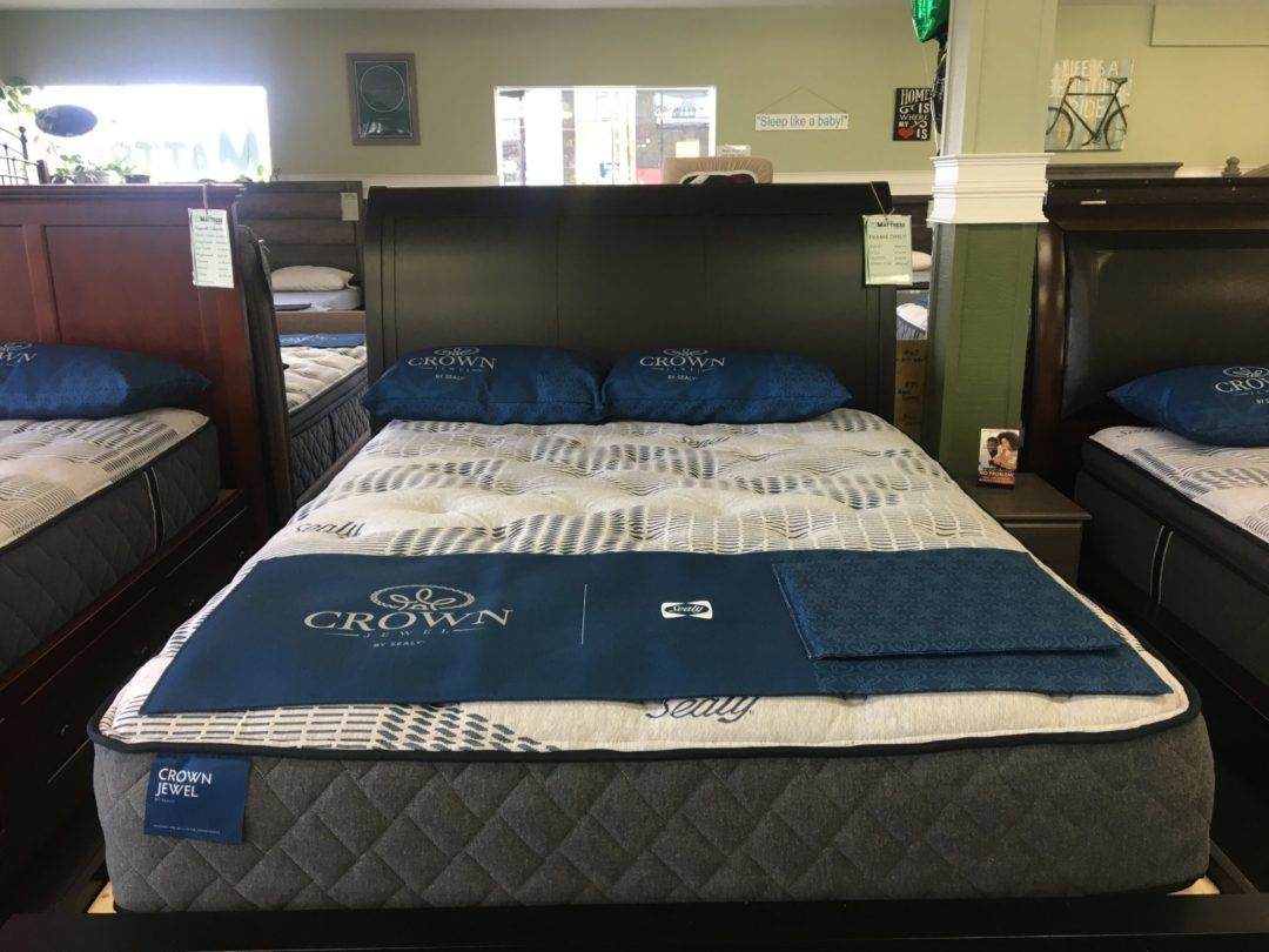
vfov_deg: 48.2
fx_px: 1063
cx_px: 634
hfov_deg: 61.7
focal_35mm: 29
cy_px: 476
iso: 64
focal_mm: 4.15
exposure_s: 1/30
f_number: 2.2
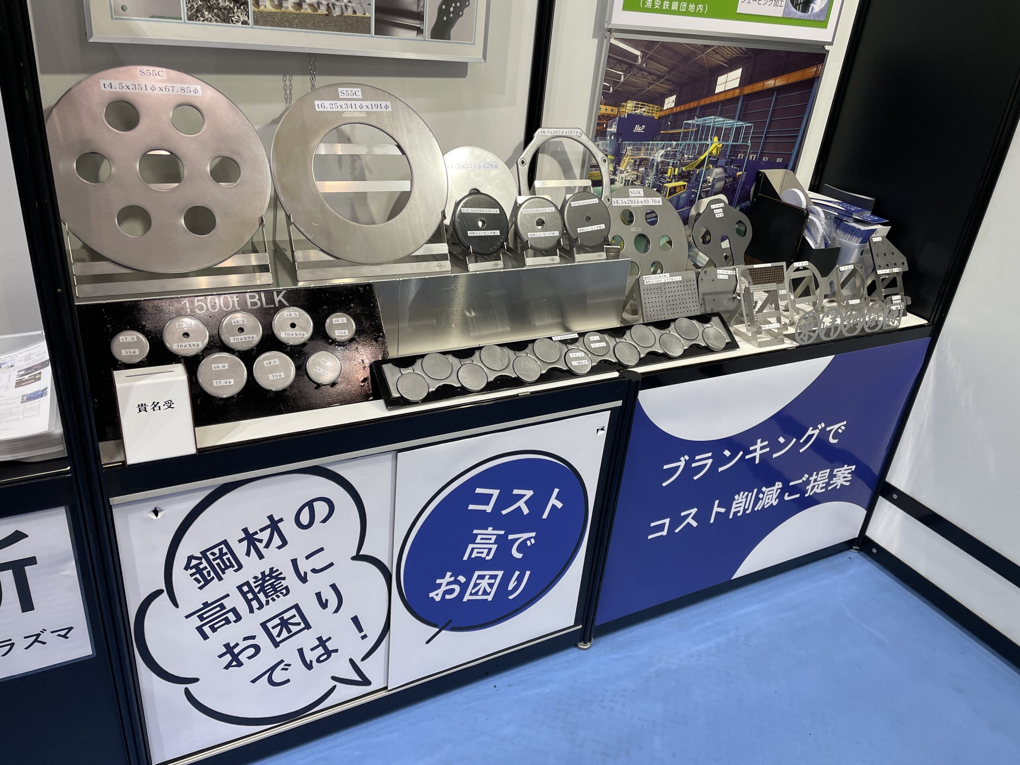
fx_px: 766
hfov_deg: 67.3
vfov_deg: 53.1
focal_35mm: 26
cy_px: 382
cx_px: 510
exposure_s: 1/100
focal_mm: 4.2
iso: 64
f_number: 1.6
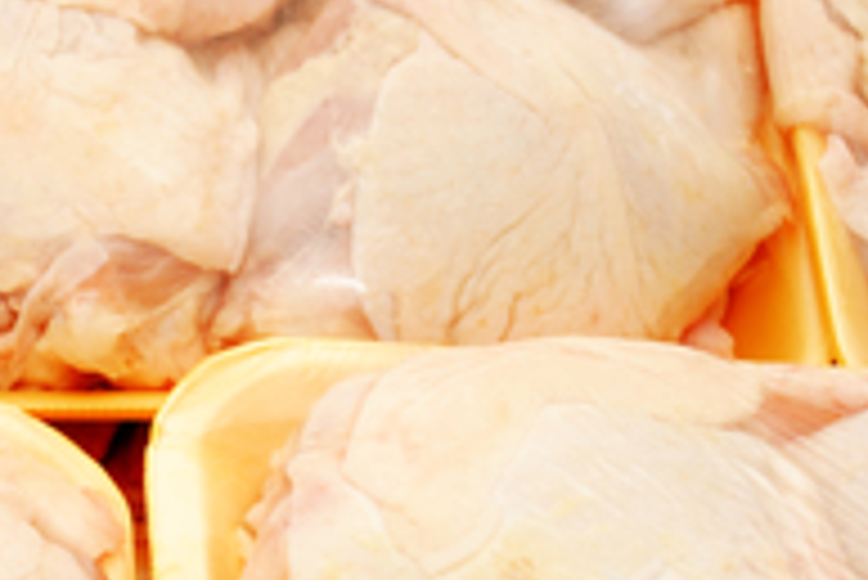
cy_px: 510
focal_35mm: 140
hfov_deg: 14.5
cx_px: 54
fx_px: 3378
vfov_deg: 9.8
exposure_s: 1/60
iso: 200
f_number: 5
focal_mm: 36
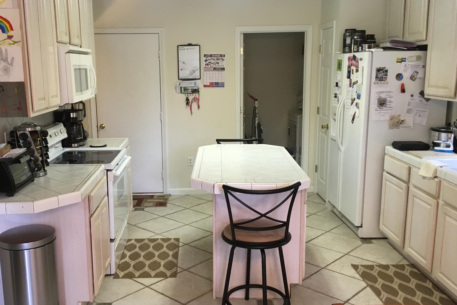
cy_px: 155
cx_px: 200
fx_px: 457
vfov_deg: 36.9
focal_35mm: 36
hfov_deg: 53.0
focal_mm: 4.15
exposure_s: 1/33
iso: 125
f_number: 2.2
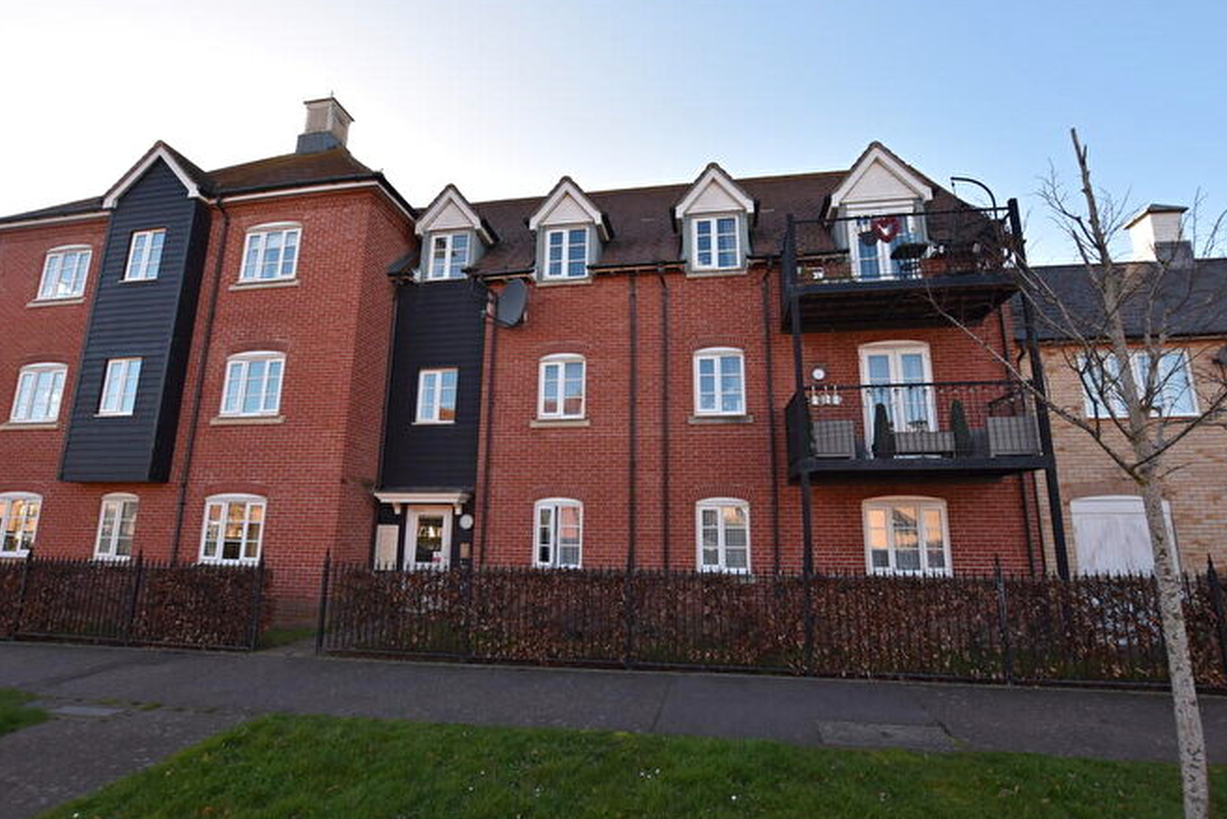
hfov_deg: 96.7
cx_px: 621
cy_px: 410
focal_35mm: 16
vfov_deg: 73.8
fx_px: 546
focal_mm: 10
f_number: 5.6
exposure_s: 1/125
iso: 125
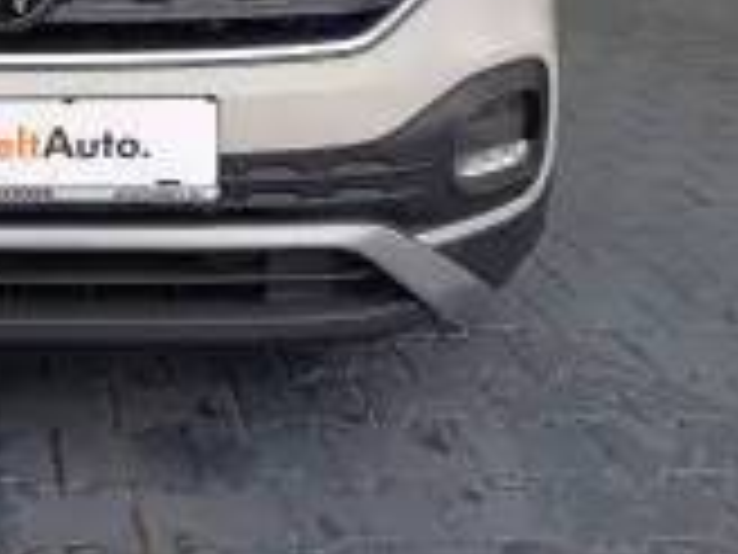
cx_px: -18
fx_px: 1173
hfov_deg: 31.9
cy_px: -45
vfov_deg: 24.8
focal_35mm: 55
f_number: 1.8
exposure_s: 1/175
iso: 50
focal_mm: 4.65
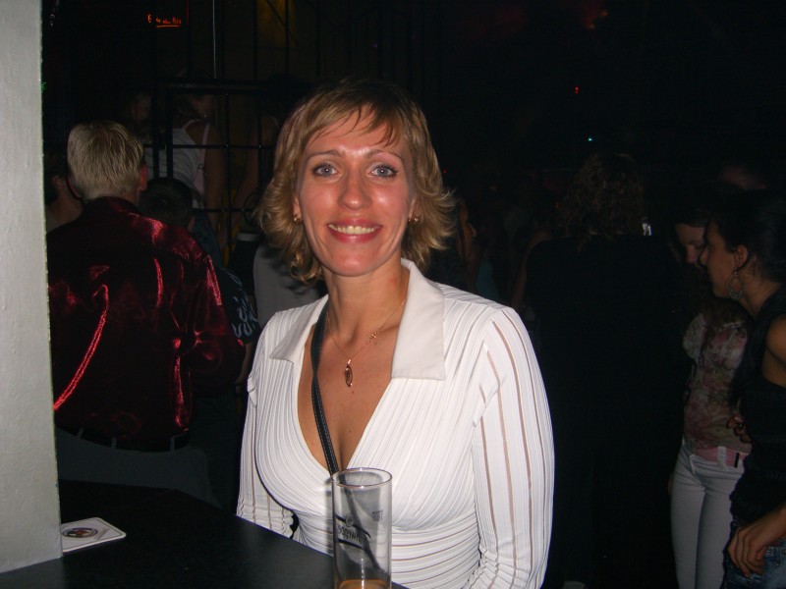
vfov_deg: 37.7
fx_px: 863
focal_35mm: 38
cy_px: 294
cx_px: 393
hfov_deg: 49.0
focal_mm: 7.9
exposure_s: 1/60
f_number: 2.8
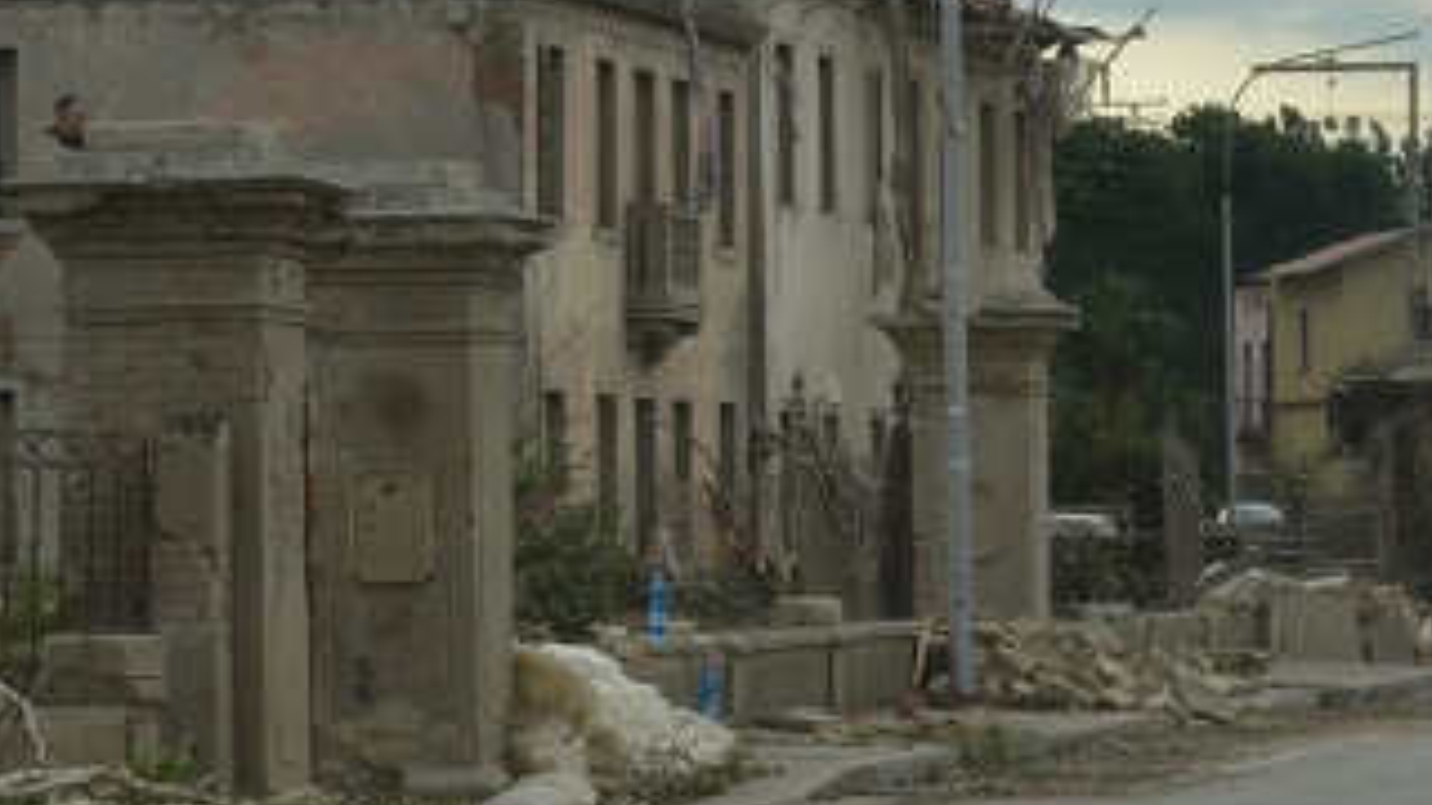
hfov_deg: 10.4
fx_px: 7670
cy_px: 150
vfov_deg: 6.0
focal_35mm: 202
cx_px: -633
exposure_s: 1/250
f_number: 8
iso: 140
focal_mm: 38
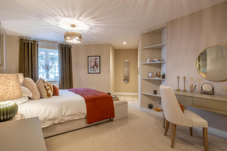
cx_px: 114
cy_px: 76
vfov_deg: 64.5
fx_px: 120
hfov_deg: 86.9
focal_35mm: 19
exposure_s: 1/2
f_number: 9
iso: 200
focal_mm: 12.6
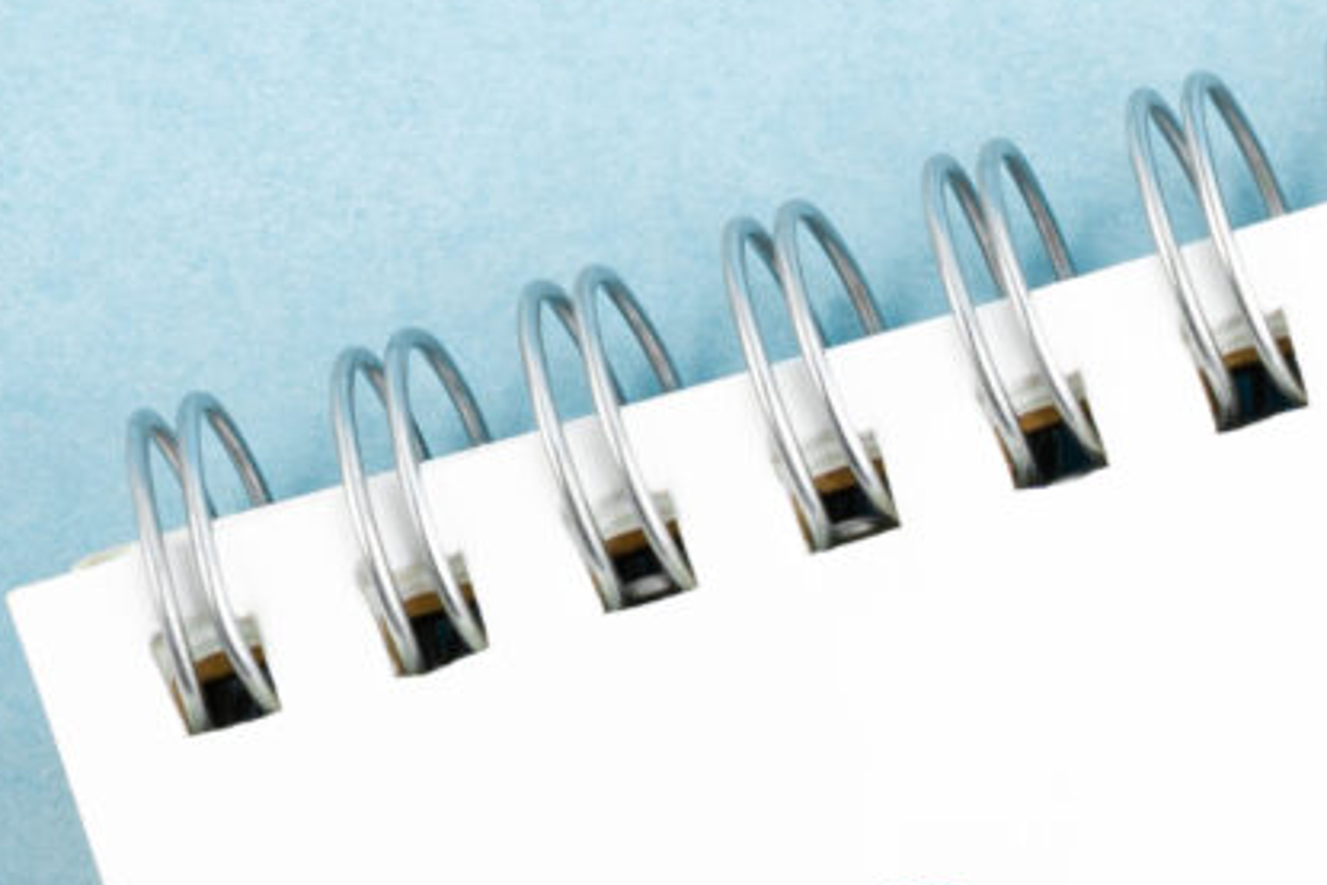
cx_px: 3661
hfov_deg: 3.6
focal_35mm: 555
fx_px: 20464
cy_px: 1478
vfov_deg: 2.5
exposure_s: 1/100
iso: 500
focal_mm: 90
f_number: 5.6
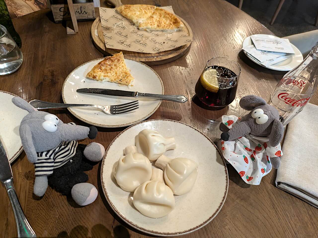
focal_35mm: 25
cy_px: 119
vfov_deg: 54.9
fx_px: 230
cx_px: 159
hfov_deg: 69.4
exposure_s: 1/33.3
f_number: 1.89
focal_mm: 5.43
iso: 271
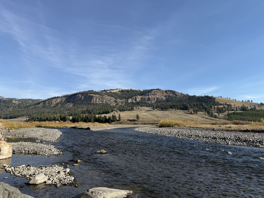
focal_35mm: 24
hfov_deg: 71.6
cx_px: 132
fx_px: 183
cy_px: 99
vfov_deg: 56.8
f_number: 1.78
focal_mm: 6.76
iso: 80
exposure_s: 1/4167
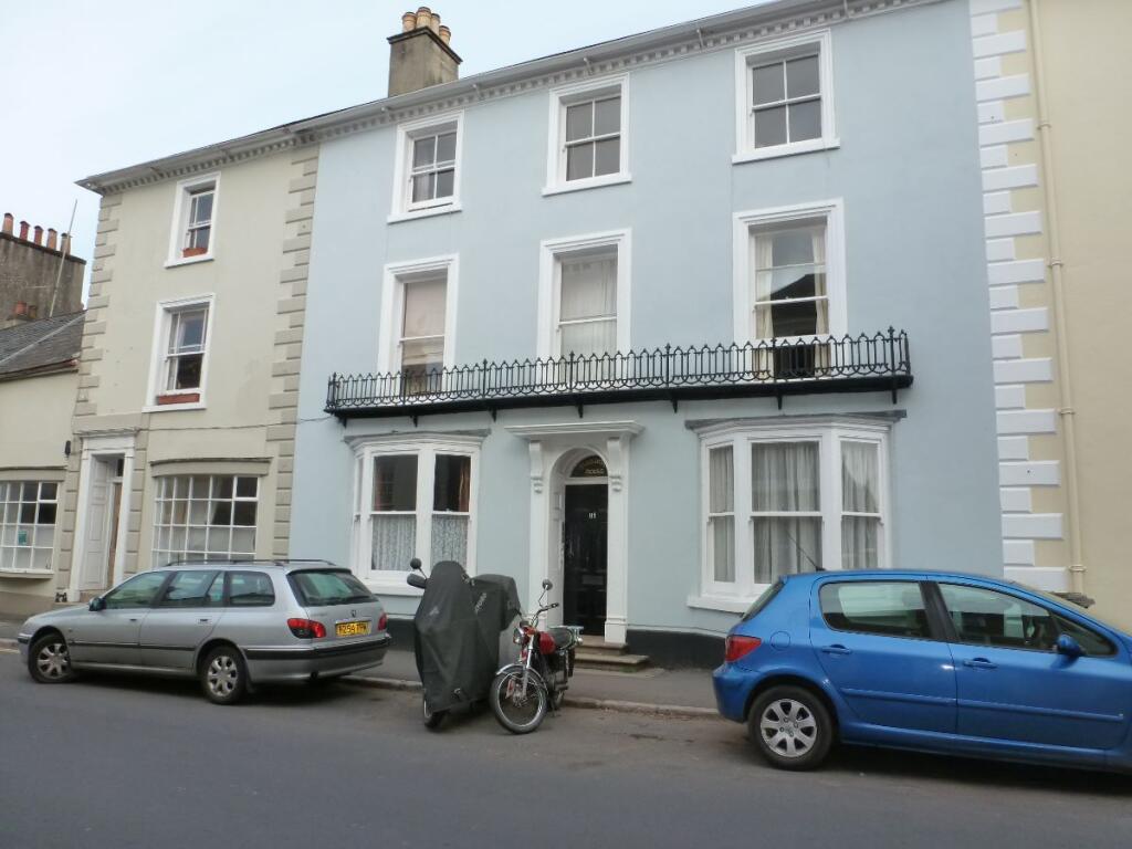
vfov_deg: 56.8
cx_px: 566
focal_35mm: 24
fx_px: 785
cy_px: 424
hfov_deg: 71.6
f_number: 3.3
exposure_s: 1/500
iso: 160
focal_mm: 4.3
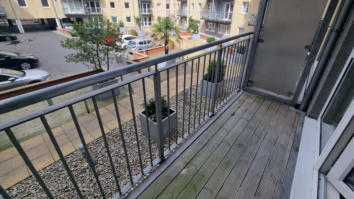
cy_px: 84
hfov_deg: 103.0
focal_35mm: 15
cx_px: 182
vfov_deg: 70.1
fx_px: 141
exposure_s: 1/612
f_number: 2.2
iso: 50
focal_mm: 2.2
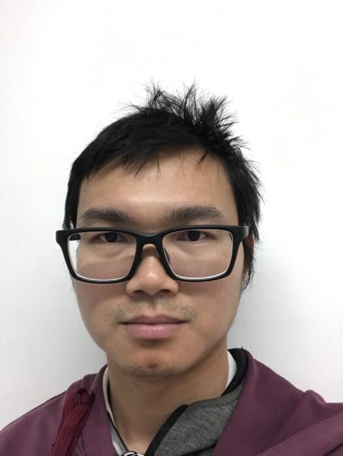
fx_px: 422
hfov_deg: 44.2
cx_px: 172
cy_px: 228
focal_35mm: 32
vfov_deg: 56.8
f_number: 2.2
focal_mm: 2.87
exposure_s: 1/33
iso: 80
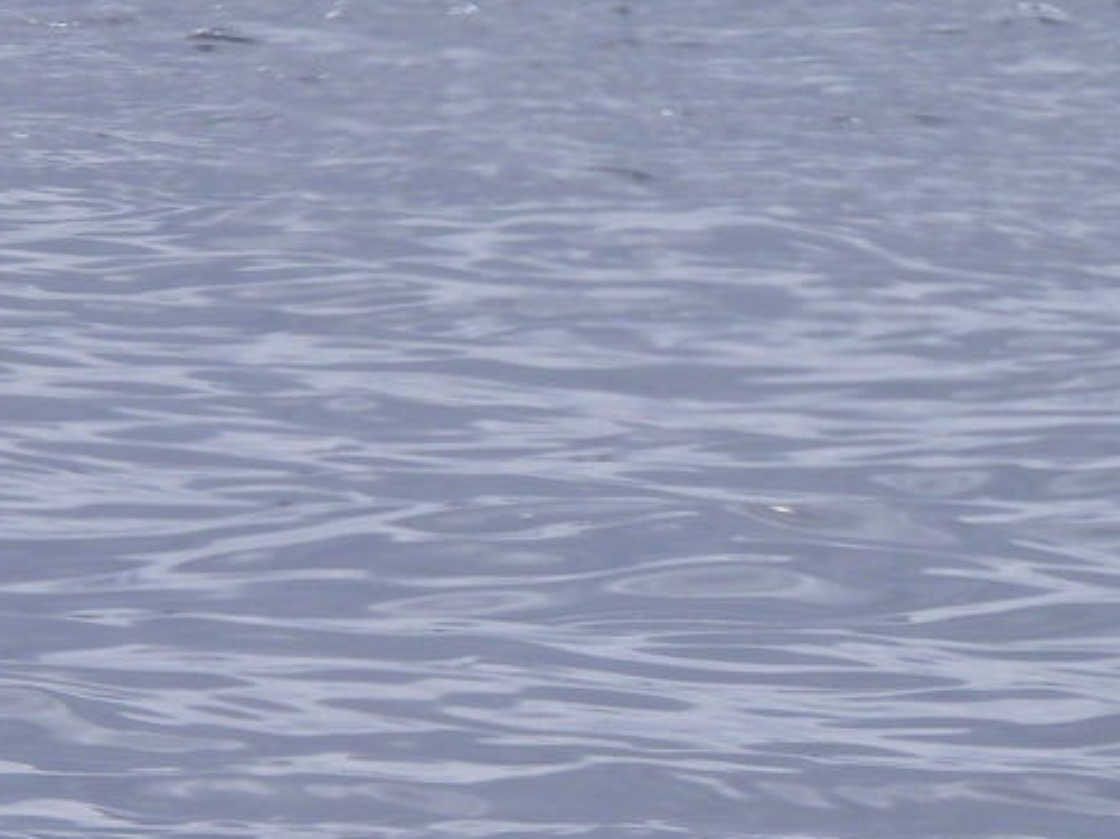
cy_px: -280
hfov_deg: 1.1
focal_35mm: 1887
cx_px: 387
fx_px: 61038
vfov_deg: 0.8
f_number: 5.6
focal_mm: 125
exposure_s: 1/1250
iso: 100
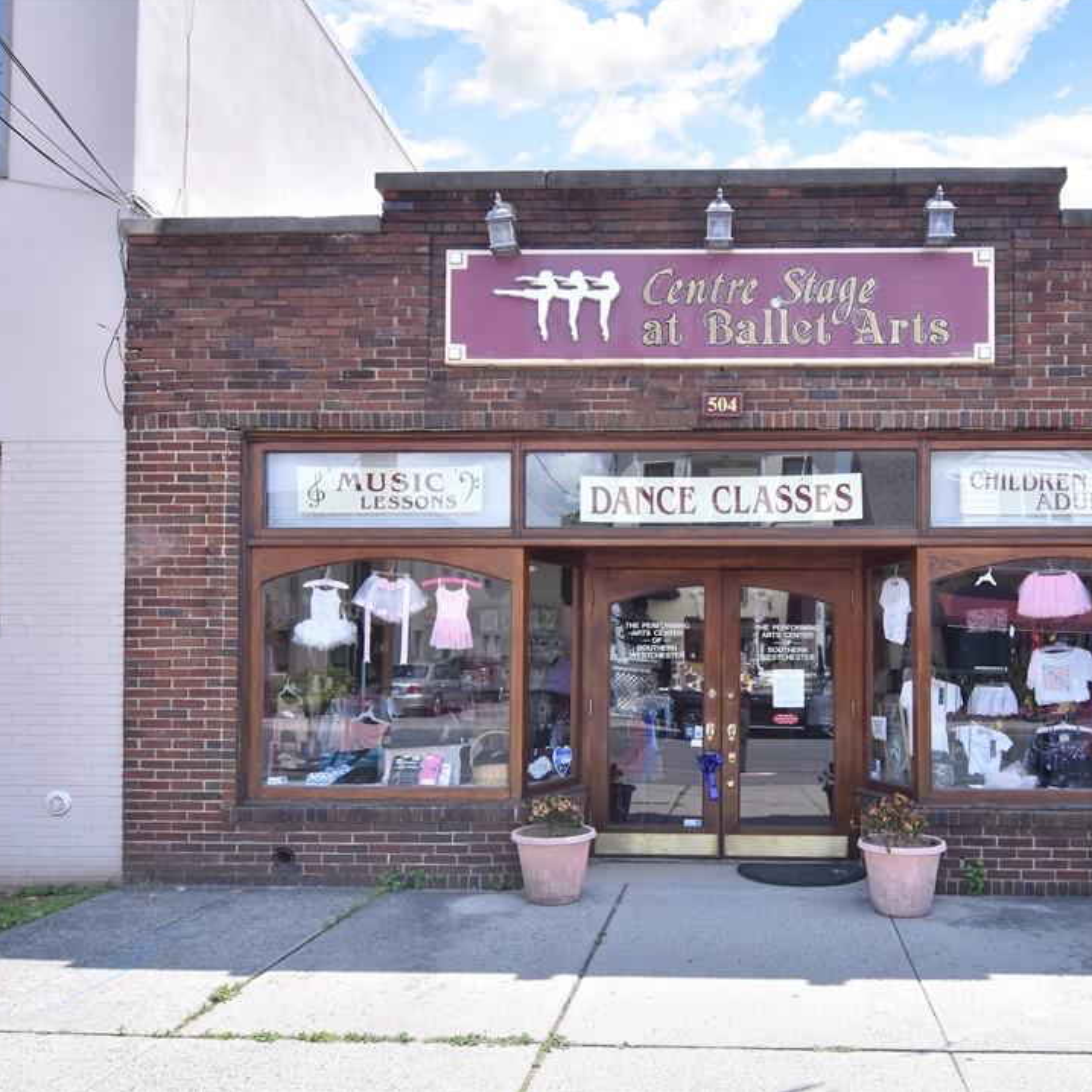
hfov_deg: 57.9
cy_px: 544
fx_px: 964
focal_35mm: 27
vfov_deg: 59.1
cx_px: 715
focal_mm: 14
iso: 640
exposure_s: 1/400
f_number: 14
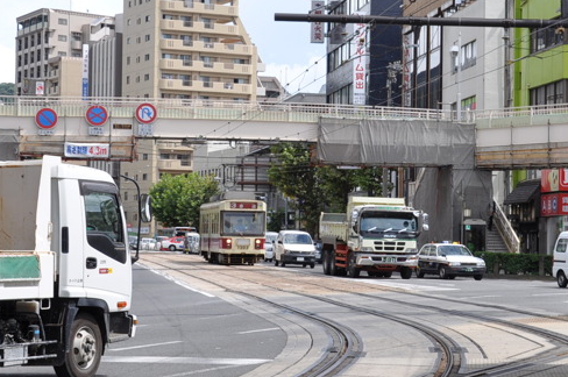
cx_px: 414
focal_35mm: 107
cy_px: 170
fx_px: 1686
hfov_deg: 19.0
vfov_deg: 12.8
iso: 200
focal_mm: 34
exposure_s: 1/250
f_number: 10
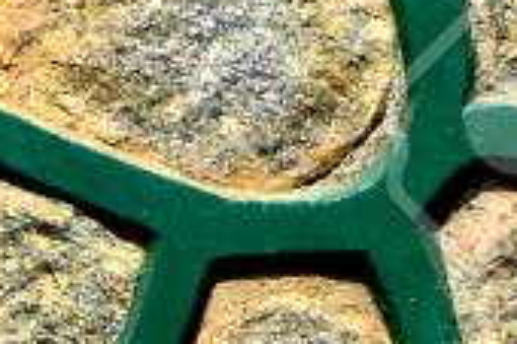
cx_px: 1074
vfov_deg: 0.8
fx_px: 25535
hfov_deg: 1.2
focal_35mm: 1780
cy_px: 1129
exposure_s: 1/250
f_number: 11
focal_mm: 155
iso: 100
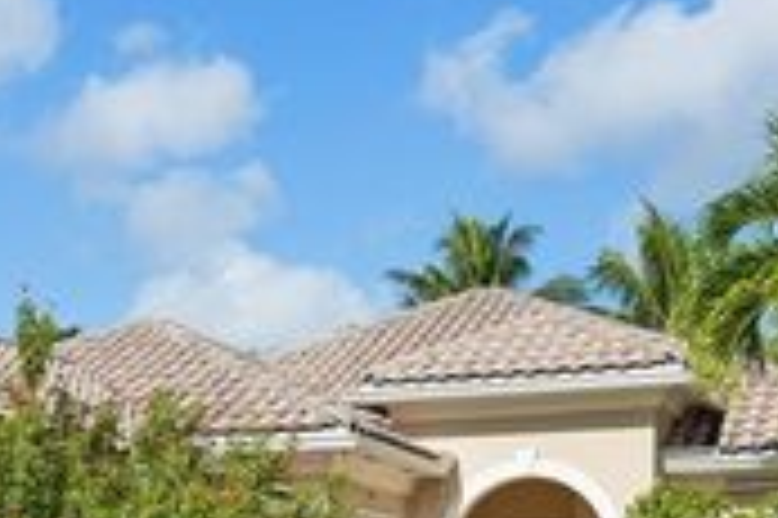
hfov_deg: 25.0
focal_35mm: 79
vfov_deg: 16.2
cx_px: 126
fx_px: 1715
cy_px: 678
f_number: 8
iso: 400
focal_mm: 27.5
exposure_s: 1/1600
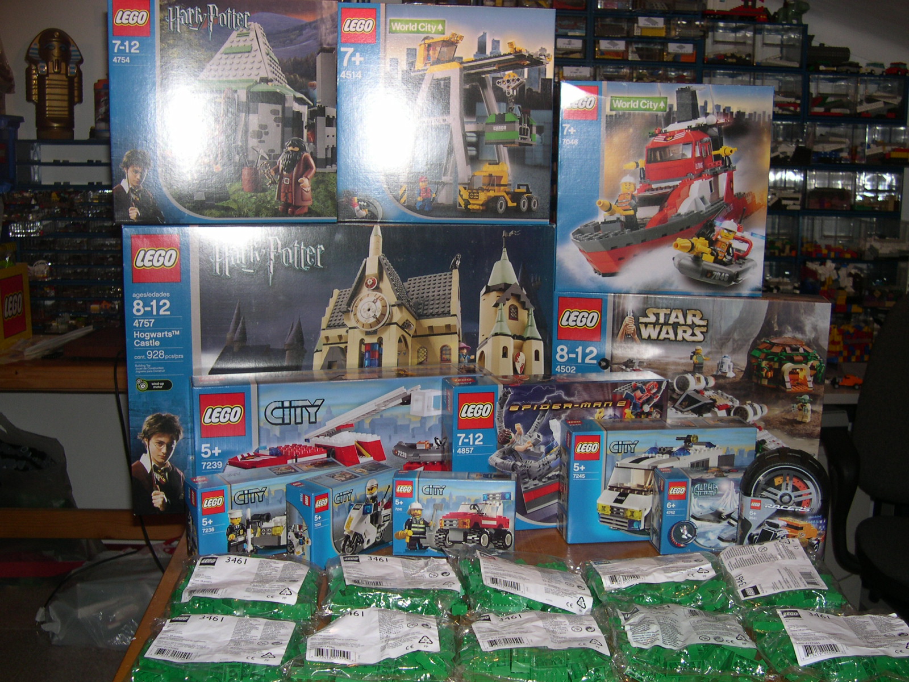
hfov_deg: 49.0
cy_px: 341
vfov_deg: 37.7
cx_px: 454
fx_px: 998
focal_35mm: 38
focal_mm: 8
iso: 100
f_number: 2.8
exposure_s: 1/60
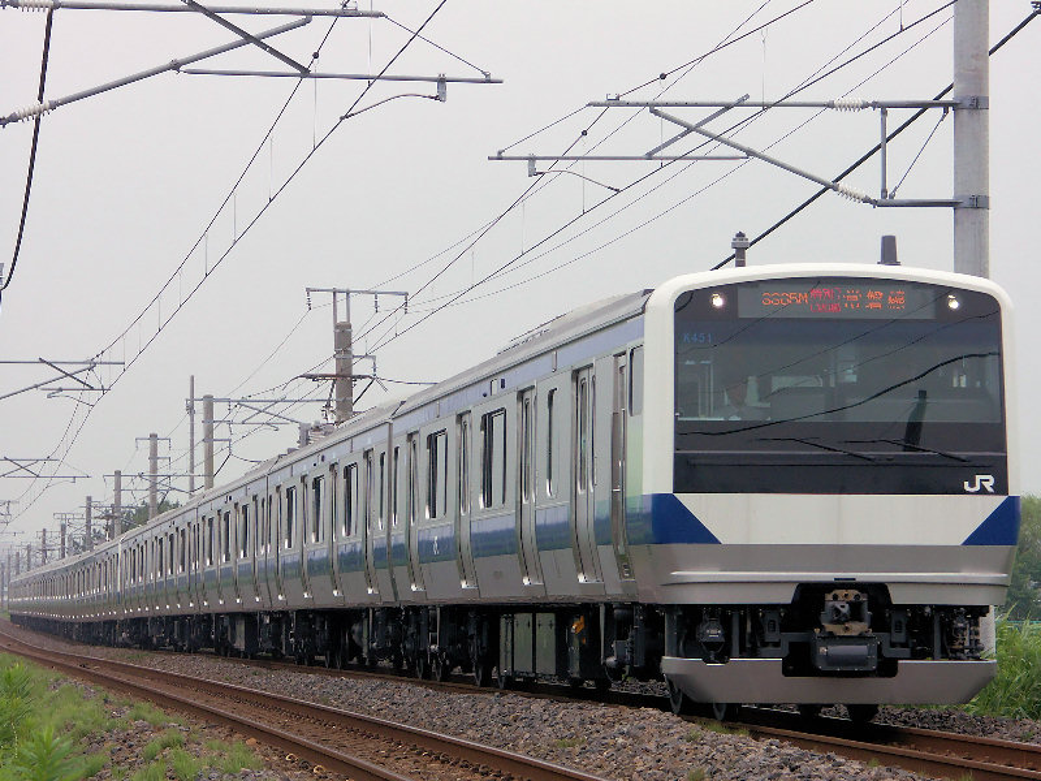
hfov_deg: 14.2
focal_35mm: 139
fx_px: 4180
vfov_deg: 10.7
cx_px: 520
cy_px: 390
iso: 100
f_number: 4.5
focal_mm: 35.59
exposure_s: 1/500
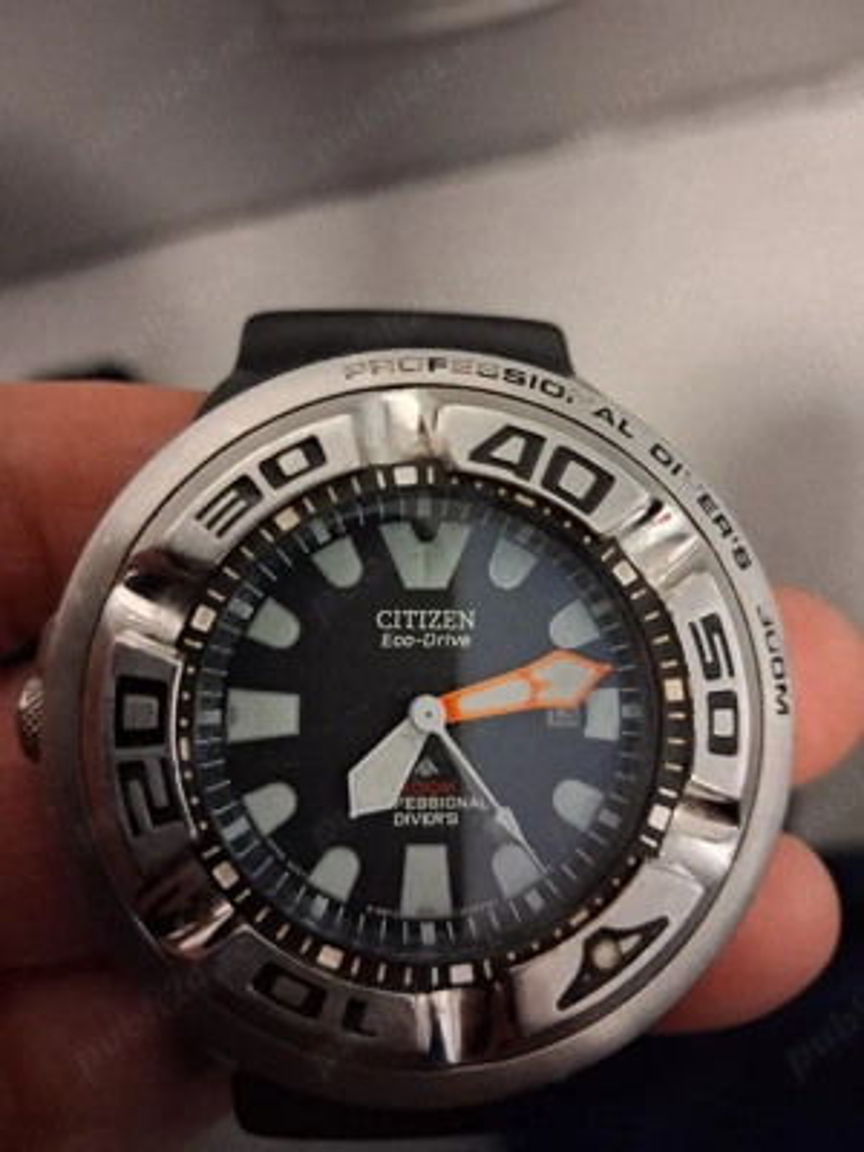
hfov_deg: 51.4
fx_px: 899
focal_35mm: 27
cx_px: 432
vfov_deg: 65.3
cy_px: 576
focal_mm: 4
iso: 1000
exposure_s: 1/25
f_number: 1.8
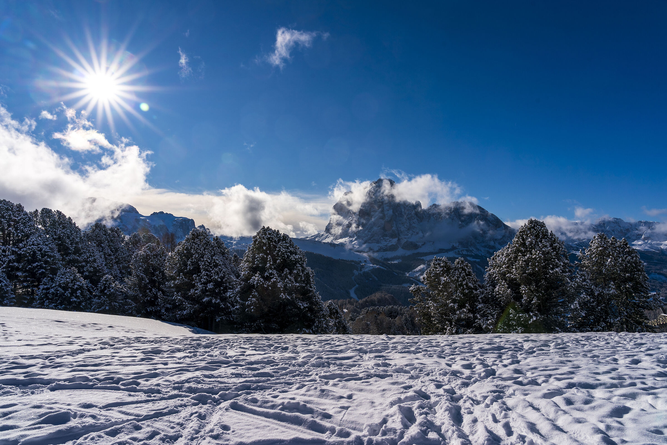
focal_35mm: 24
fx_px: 445
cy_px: 222
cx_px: 334
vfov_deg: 53.1
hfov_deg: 73.7
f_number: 13
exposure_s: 1/640
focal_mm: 24
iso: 100
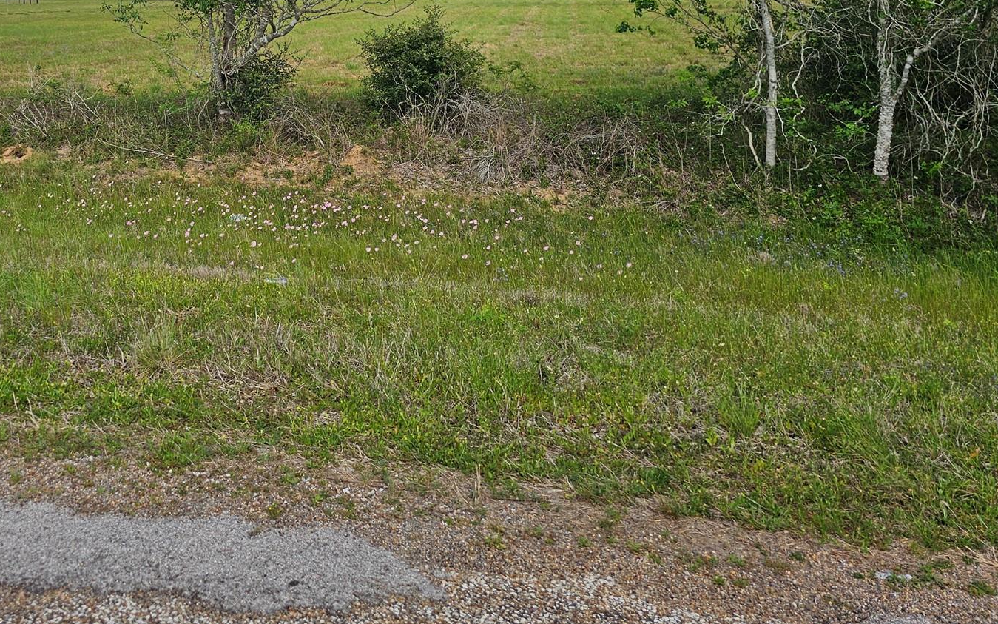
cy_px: 65
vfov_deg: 32.7
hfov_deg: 50.7
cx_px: 257
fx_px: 1006
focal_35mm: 37
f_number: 1.7
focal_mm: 6.3
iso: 10
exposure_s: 1/814
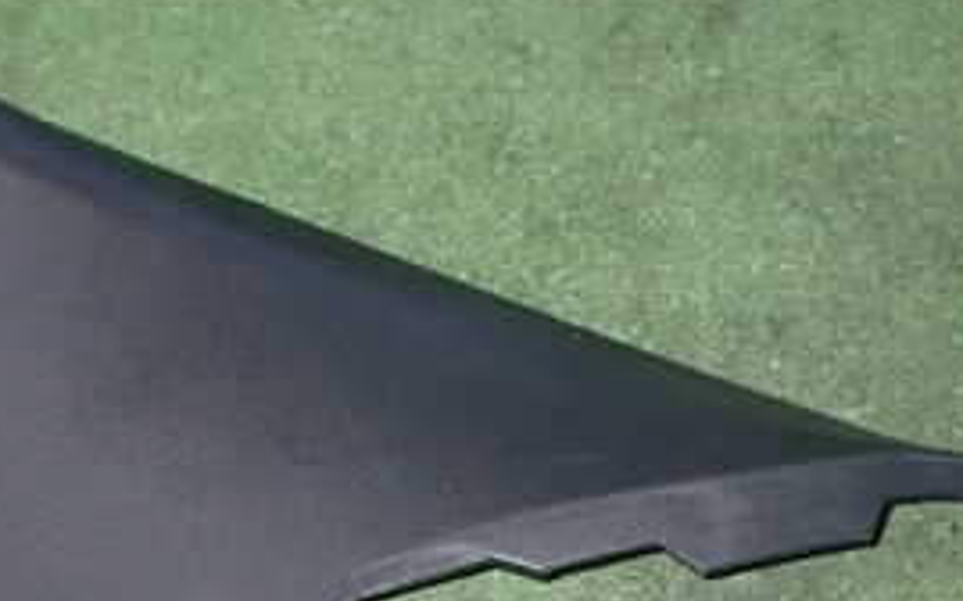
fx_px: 1863
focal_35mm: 71
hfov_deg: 28.4
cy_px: 469
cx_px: 193
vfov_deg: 18.2
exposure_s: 1/30
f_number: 6.3
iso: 800
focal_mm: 5.4
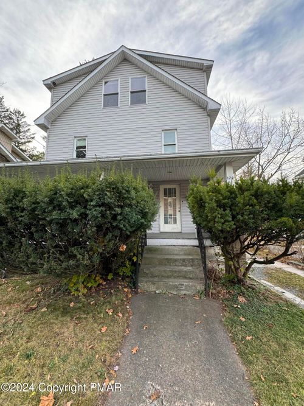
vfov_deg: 102.1
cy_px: 203
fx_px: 164
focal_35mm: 14
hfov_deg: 85.7
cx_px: 152
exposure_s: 1/99
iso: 64
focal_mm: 2.22
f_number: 2.2
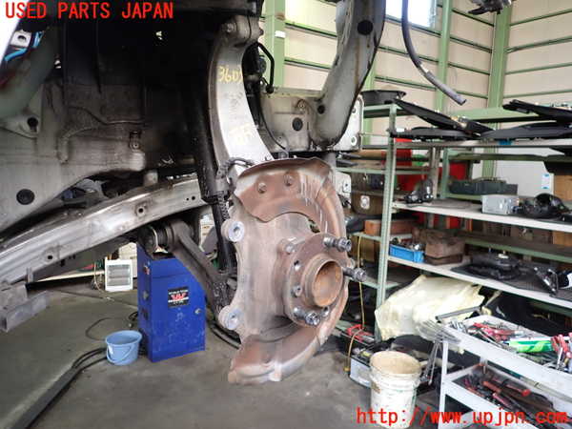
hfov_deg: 69.4
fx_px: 413
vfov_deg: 54.9
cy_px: 214
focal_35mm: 25
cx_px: 286
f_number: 2
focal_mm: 4.5
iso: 200
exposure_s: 1/40
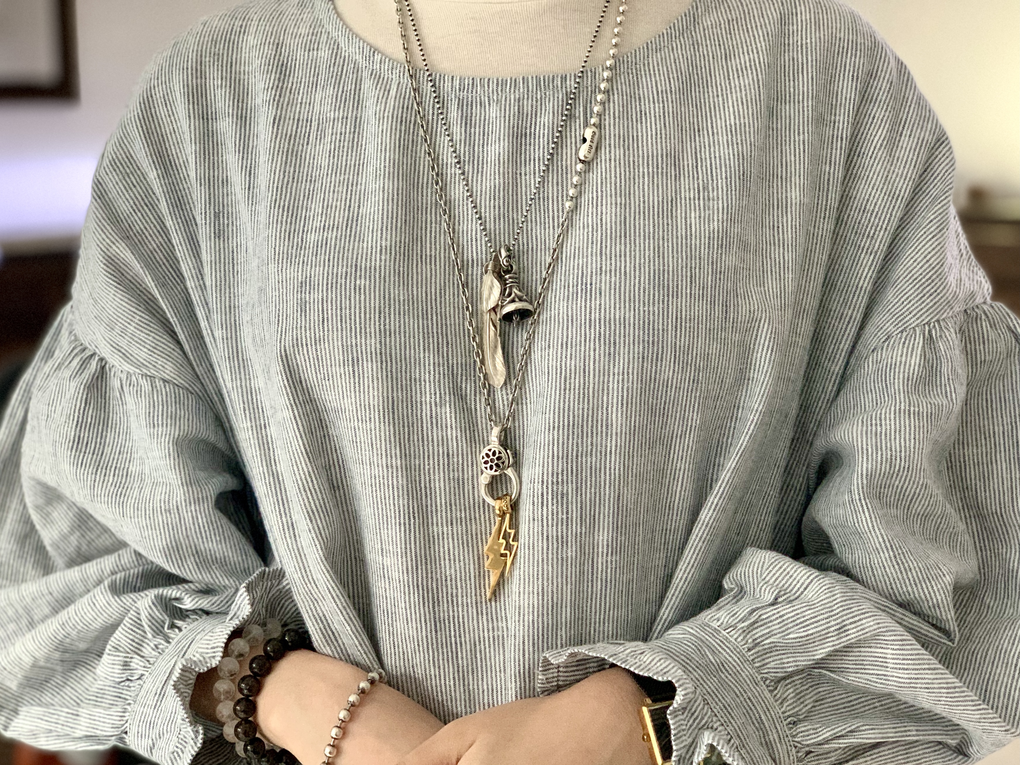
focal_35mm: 52
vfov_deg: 28.0
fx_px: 1532
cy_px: 382
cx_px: 510
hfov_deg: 36.8
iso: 320
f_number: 2.4
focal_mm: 6
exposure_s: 1/50
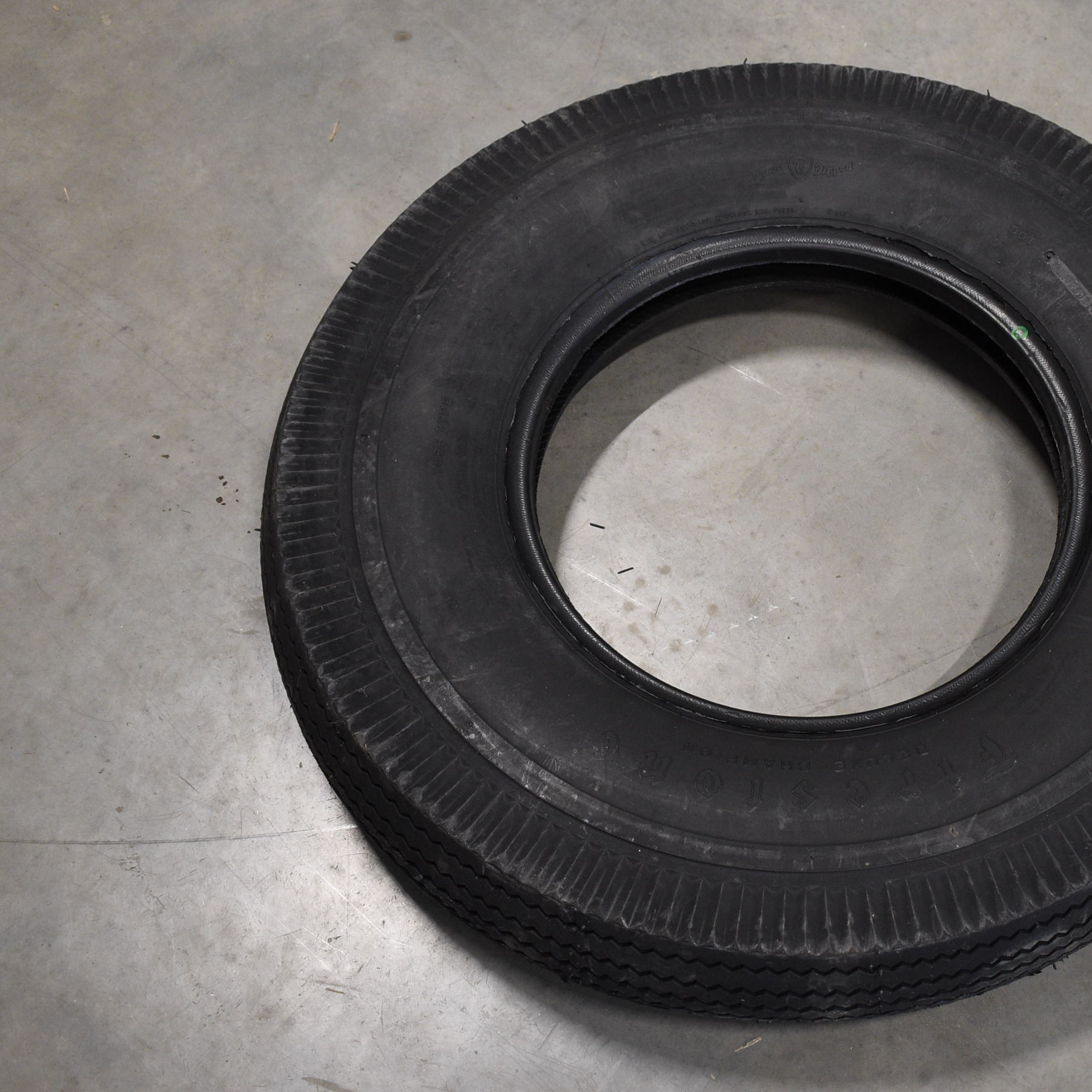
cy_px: 511
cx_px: 818
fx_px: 1738
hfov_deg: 34.2
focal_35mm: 49
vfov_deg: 34.9
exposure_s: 1/80
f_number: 4.5
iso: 1250
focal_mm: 23
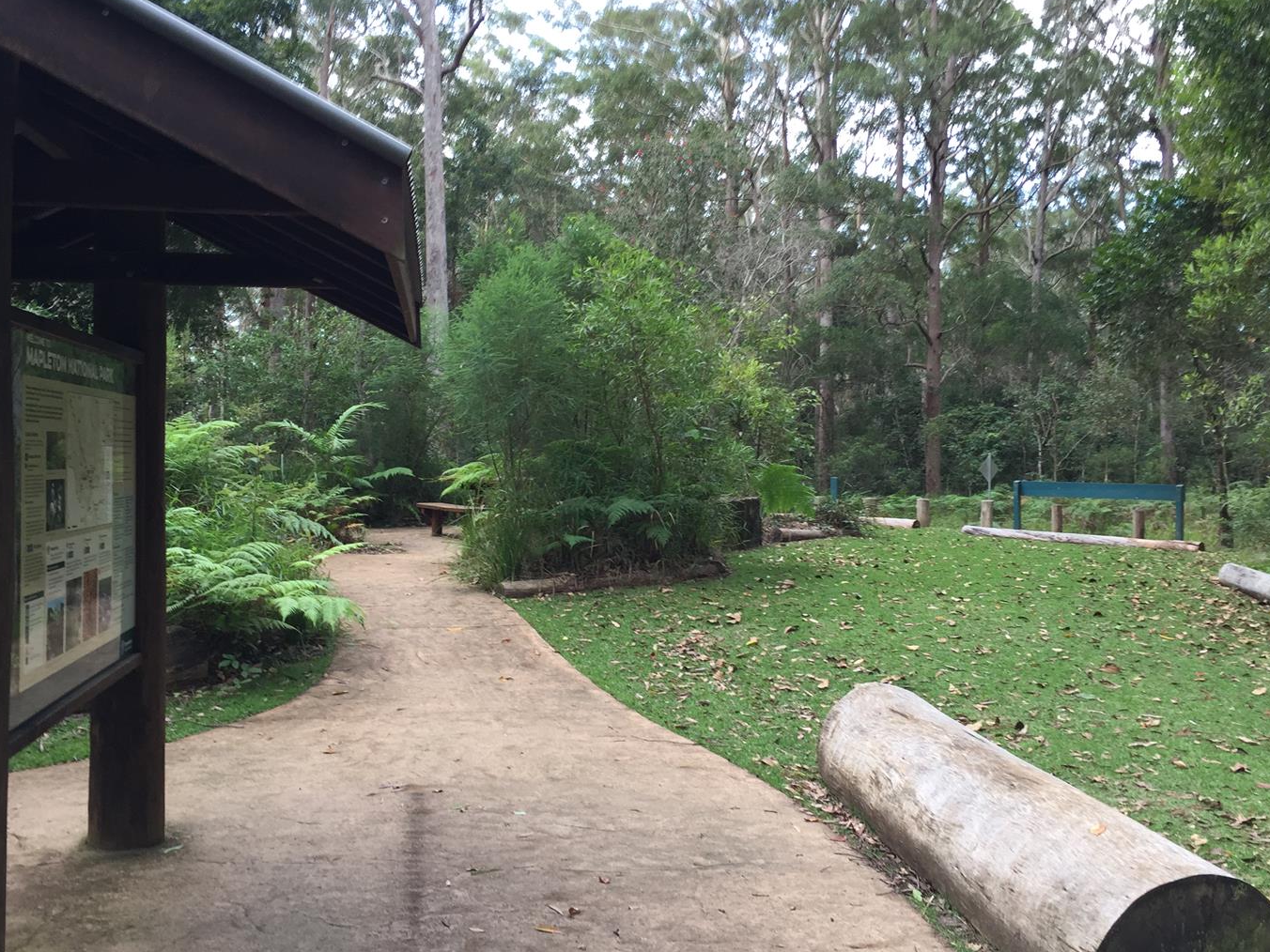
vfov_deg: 40.7
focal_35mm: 35
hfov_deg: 52.6
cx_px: 650
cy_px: 476
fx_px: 1284
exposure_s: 1/50
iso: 40
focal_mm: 4.15
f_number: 2.2
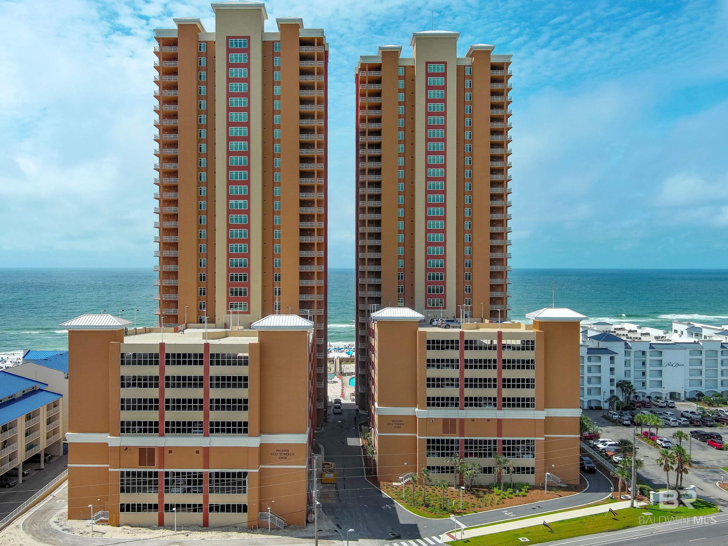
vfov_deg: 44.2
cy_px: 269
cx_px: 328
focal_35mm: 32
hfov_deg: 56.7
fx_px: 673
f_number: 6.3
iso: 100
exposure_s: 1/1600
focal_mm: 10.57
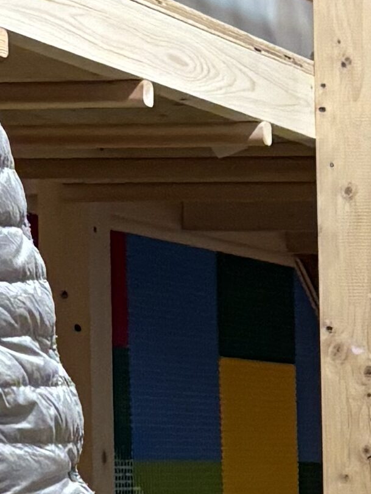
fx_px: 2615
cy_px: 681
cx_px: 876
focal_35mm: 183
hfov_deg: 7.6
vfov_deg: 10.5
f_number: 1.6
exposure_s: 1/60
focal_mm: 5.96
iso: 200
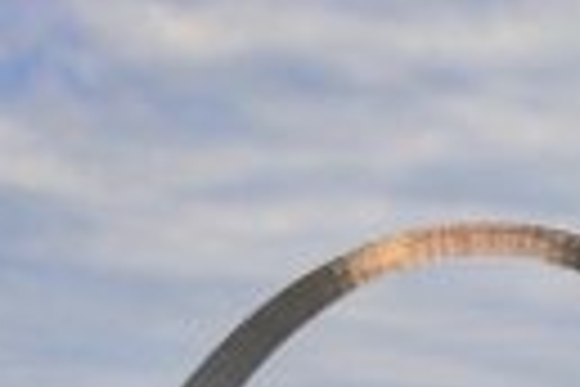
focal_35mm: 361
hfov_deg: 5.7
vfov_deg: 3.8
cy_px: 698
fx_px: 5814
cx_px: 414
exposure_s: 1/500
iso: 200
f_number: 11
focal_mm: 31
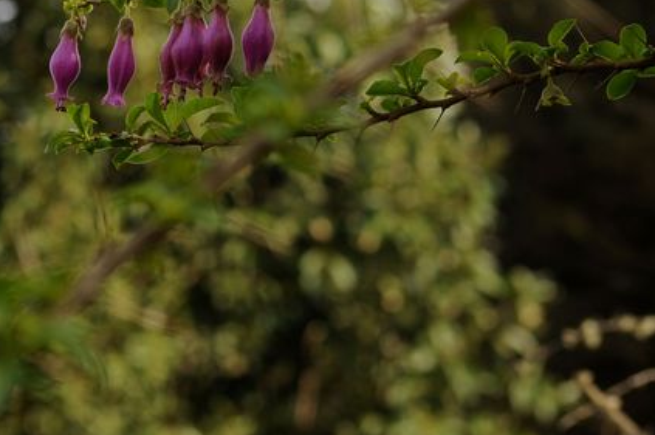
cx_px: 167
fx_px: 4125
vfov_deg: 6.0
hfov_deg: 9.1
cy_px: 33
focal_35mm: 227
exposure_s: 1/250
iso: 200
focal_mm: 80
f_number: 8
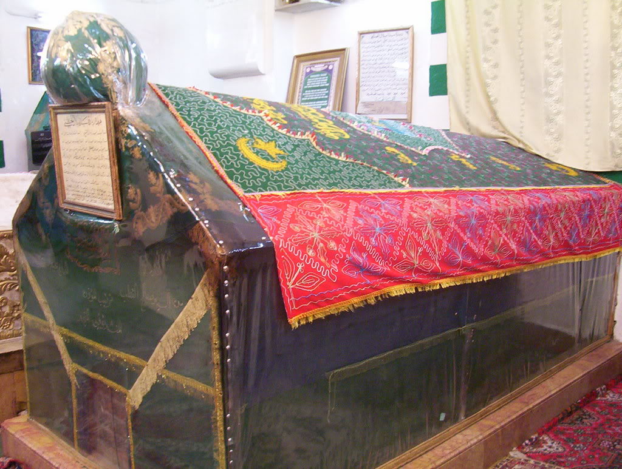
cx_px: 311
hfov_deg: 43.8
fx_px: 774
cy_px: 234
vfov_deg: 33.7
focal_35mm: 43
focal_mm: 5.77
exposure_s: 1/8
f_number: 2.73
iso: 200
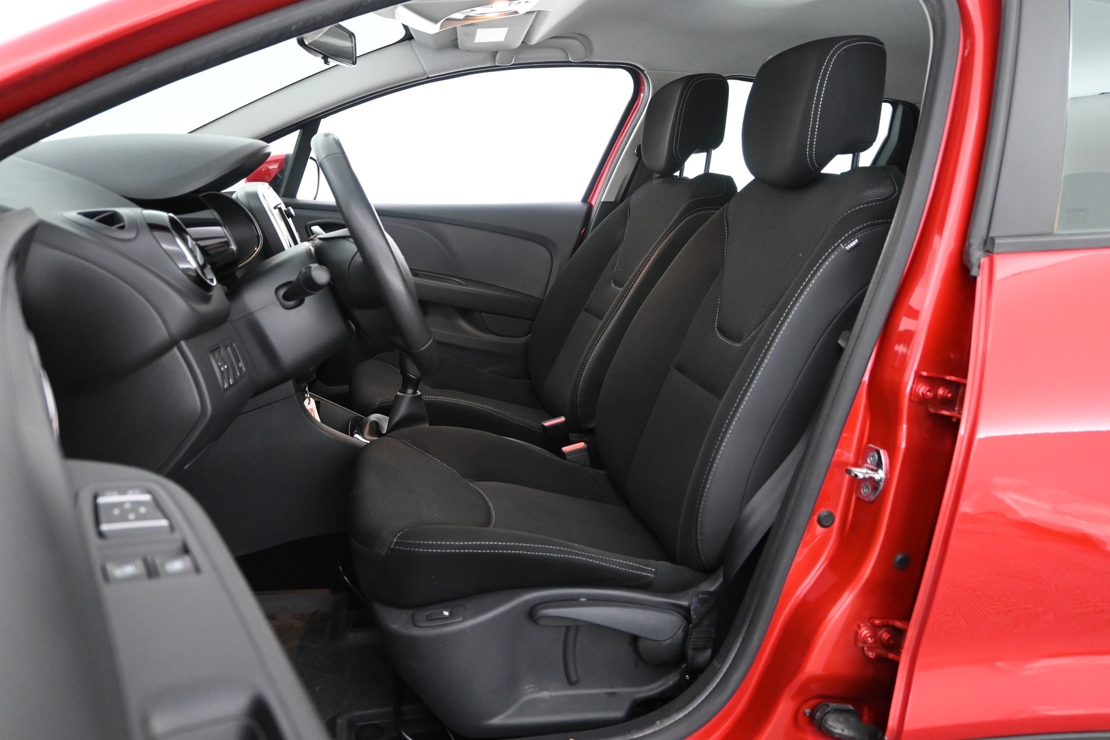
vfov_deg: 44.6
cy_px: 370
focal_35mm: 29
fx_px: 902
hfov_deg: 63.2
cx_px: 555
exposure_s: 1/25
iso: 2500
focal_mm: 19.5
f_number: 3.8
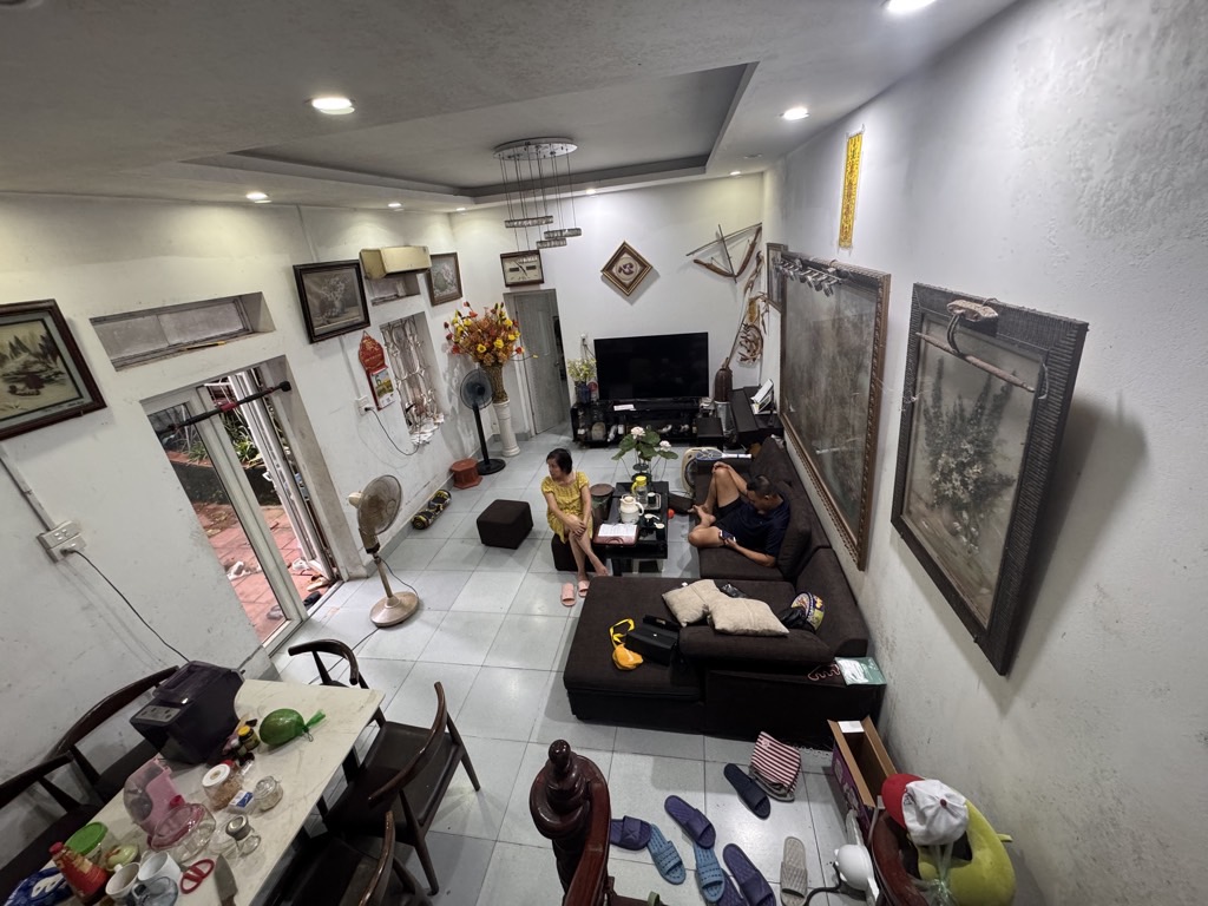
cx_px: 604
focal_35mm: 14
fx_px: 489
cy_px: 453
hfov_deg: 102.1
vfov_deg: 85.7
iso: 320
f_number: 2.2
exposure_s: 1/50
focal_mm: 2.22
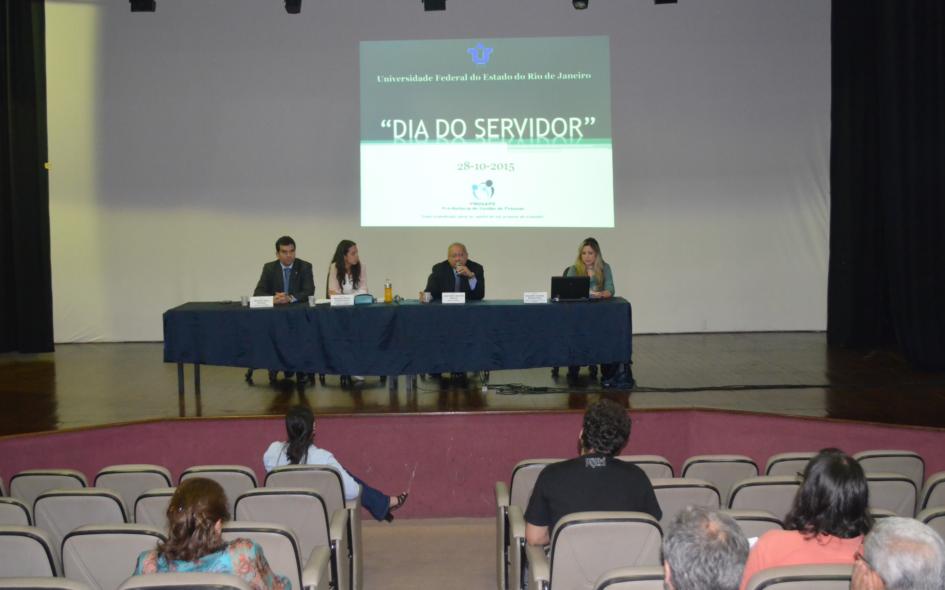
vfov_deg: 32.0
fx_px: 1030
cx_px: 470
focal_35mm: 40
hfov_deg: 49.3
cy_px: 283
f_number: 4.2
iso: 3200
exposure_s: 1/60
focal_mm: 26
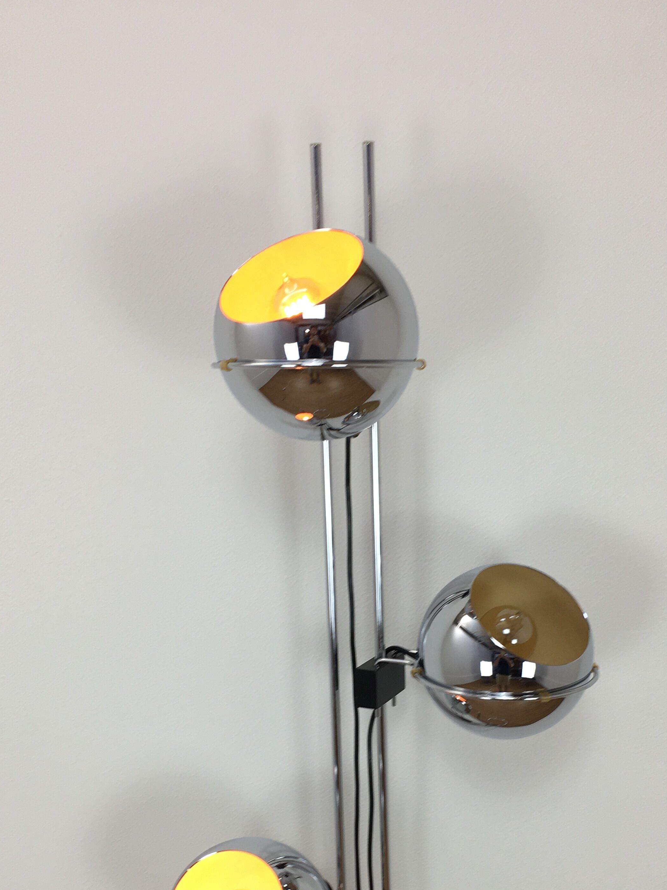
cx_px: 370
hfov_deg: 34.3
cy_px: 643
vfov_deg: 43.7
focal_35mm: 42
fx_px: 1079
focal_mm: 4.15
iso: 32
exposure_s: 1/50
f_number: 2.2
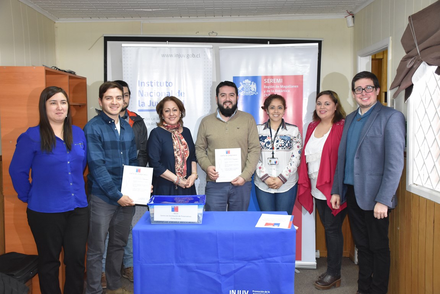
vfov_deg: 36.9
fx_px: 440
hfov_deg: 53.1
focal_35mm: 36
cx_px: 220
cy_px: 147
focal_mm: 24
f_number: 3.8
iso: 1600
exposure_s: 1/60
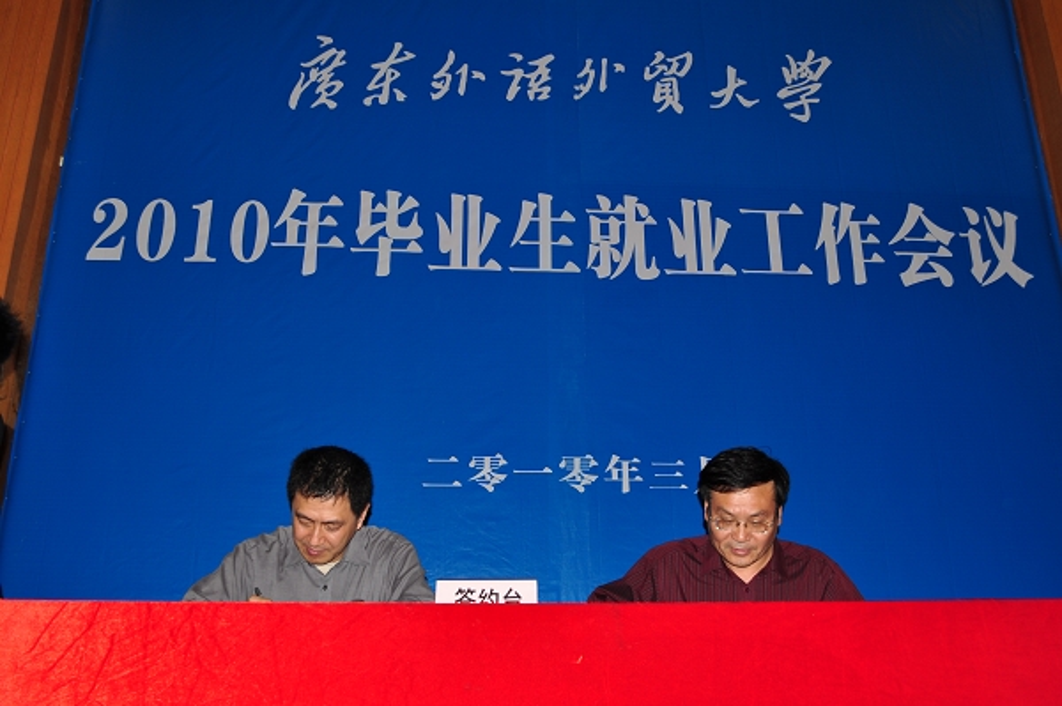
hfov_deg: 53.2
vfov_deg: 36.8
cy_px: 353
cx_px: 531
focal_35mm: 36
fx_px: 1061
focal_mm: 24
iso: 200
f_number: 5.6
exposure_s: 1/60
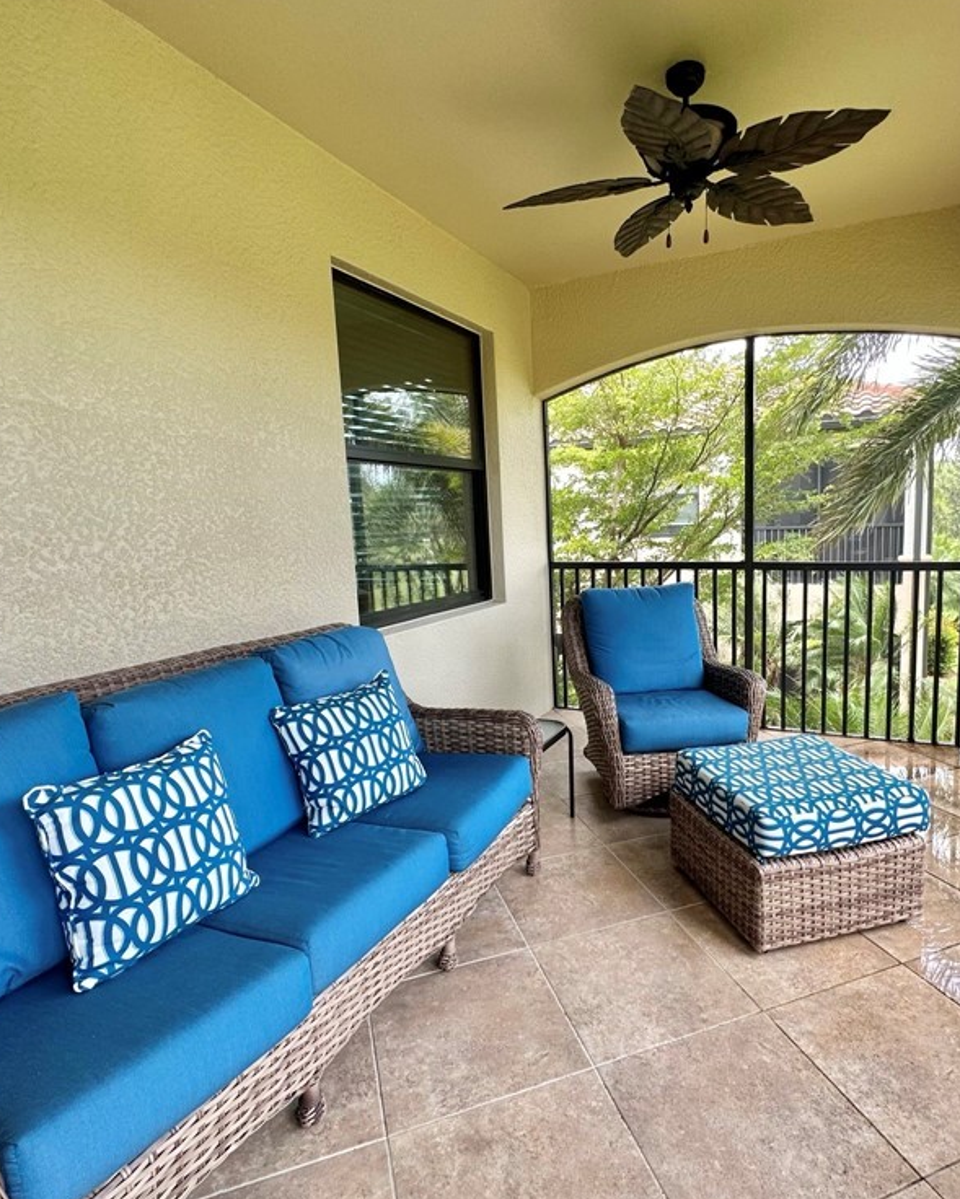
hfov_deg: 70.5
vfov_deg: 83.3
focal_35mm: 19
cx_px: 549
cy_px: 608
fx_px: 675
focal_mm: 2.22
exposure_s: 1/99
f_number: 2.2
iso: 50
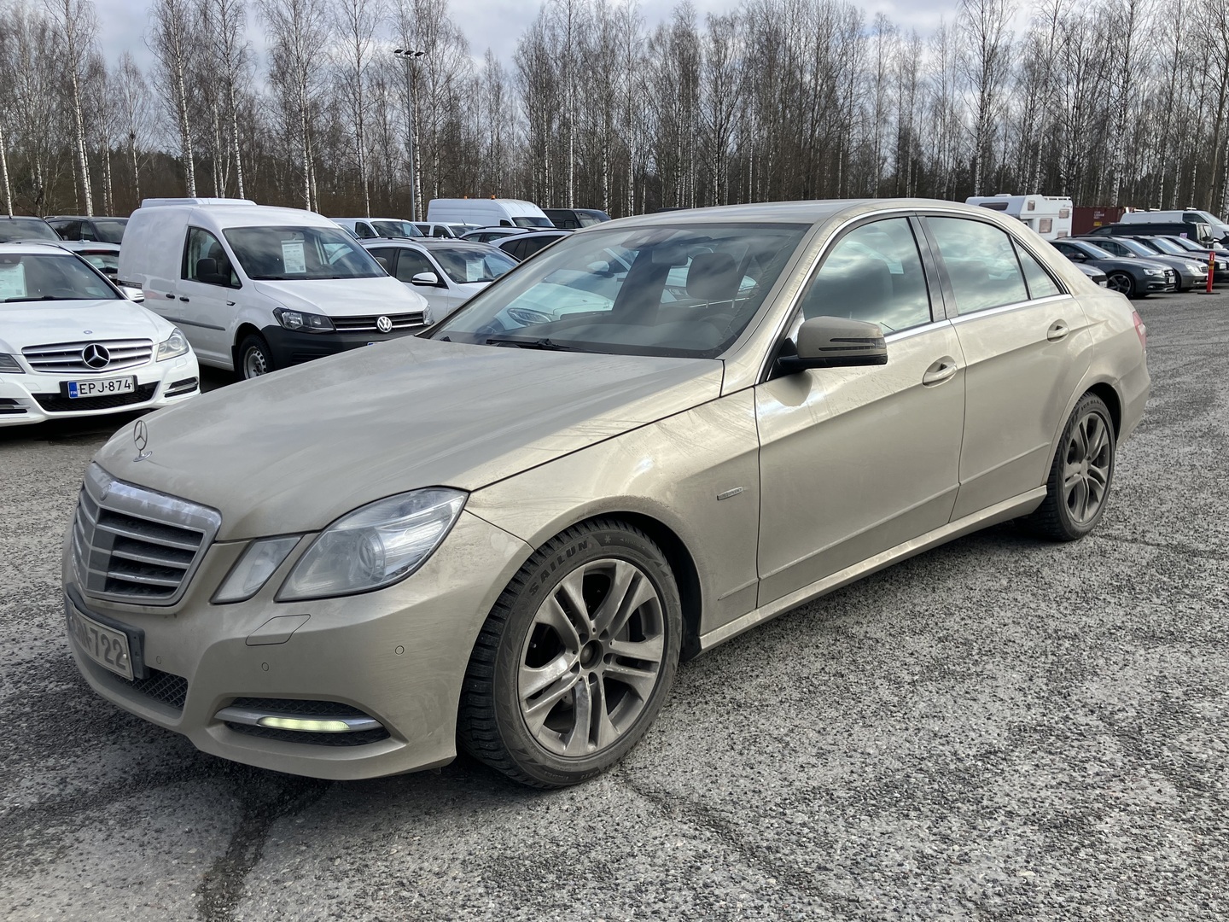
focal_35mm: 28
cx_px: 614
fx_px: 994
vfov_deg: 49.7
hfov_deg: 63.4
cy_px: 461
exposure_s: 1/1312
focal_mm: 3.99
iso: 32
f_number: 1.8
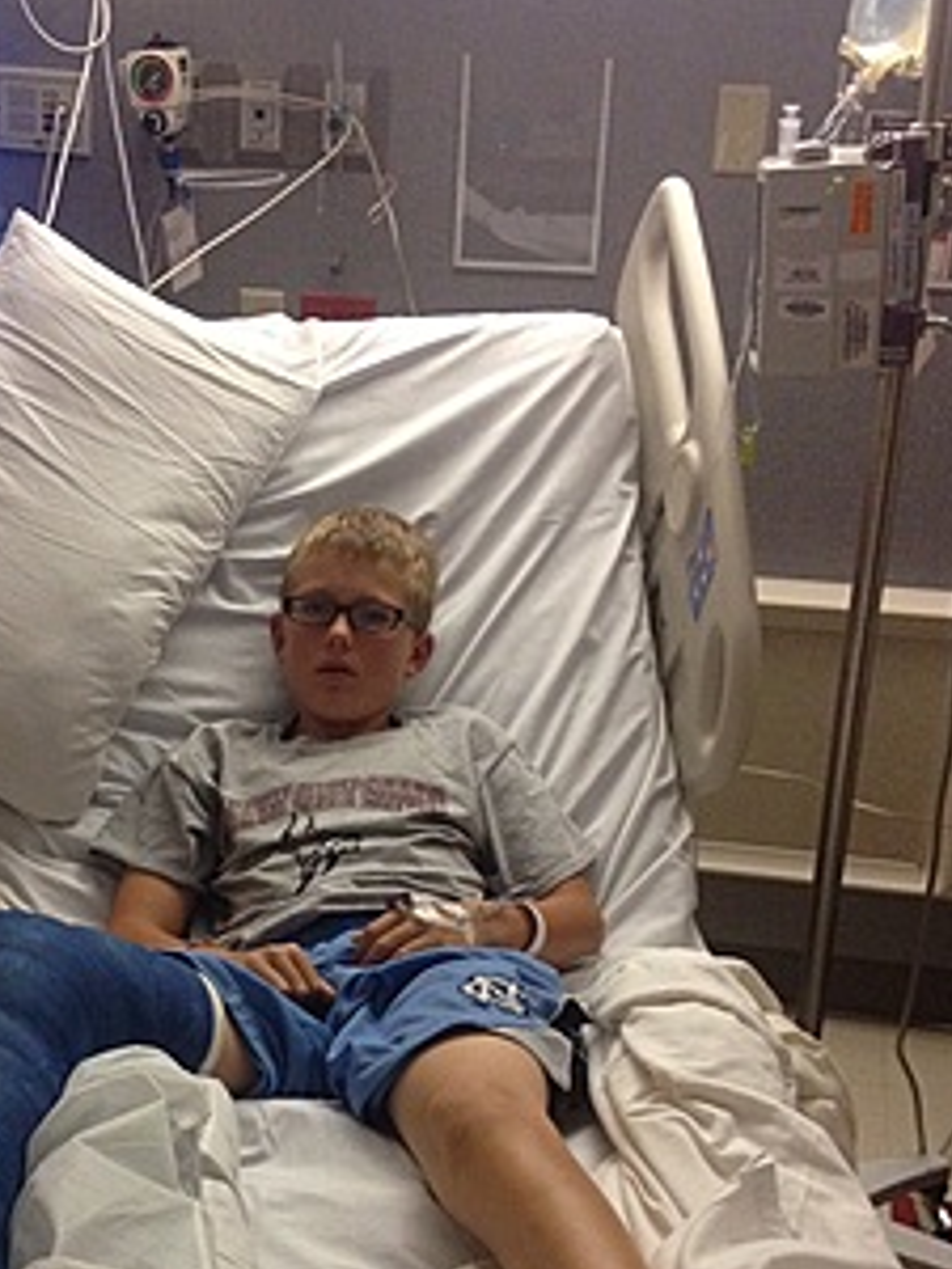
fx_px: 2053
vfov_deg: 33.8
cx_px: 334
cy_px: 909
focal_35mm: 56
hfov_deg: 26.0
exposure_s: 1/20
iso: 250
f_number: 2.4
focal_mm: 4.28
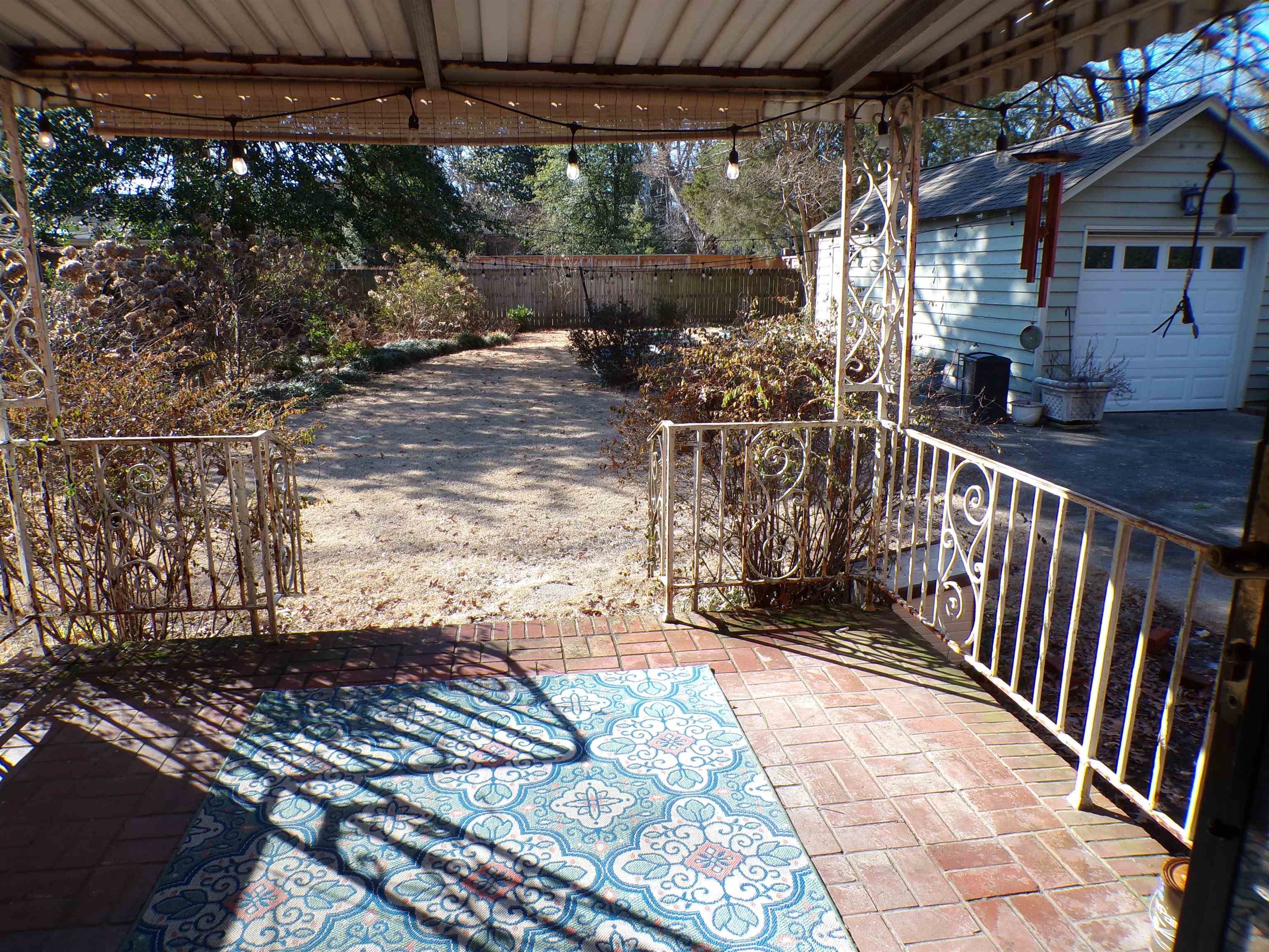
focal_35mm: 24
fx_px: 880
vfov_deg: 56.8
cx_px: 634
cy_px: 476
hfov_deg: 71.6
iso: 100
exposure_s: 1/170
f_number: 4.4
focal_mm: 4.3
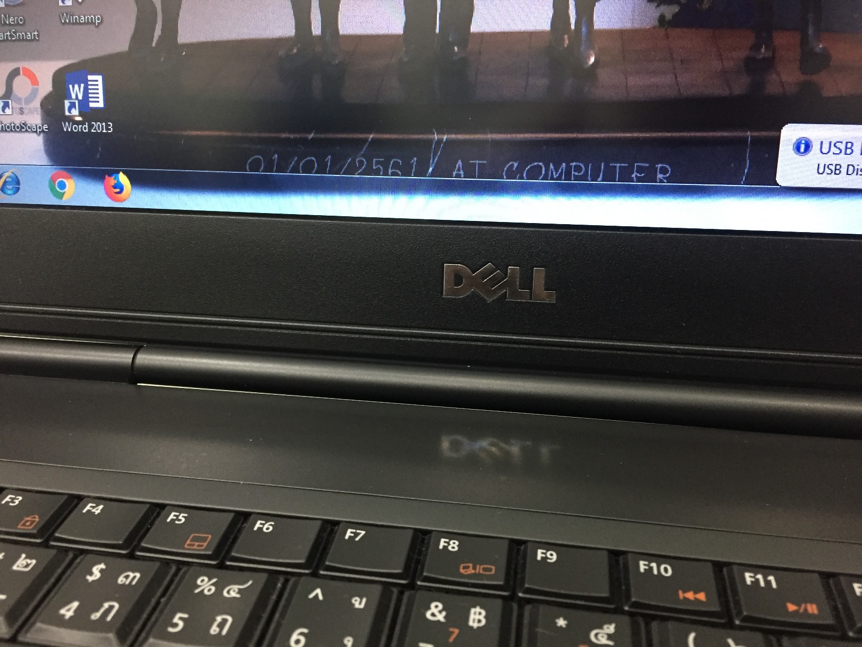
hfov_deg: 61.7
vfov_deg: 48.2
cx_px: 431
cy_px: 324
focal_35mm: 29
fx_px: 722
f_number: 2.2
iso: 250
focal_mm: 4.15
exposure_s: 1/20
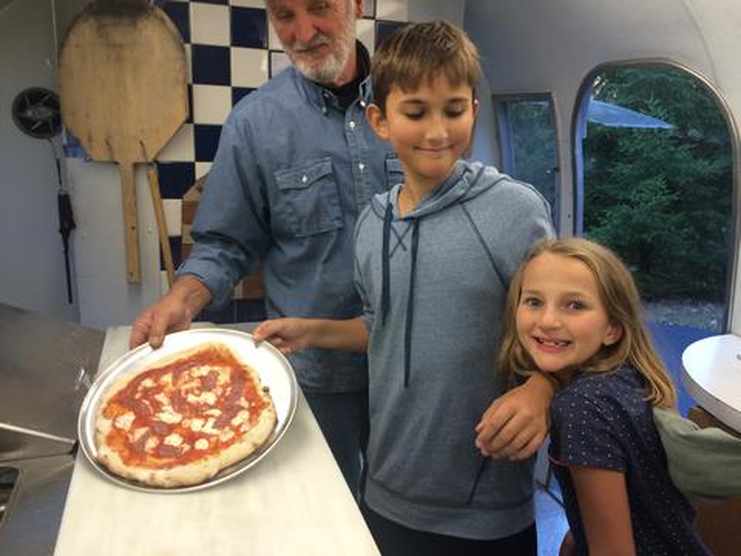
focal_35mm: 29
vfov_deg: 48.2
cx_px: 370
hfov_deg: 61.7
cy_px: 278
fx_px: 621
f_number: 2.2
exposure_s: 1/40
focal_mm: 4.15
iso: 40
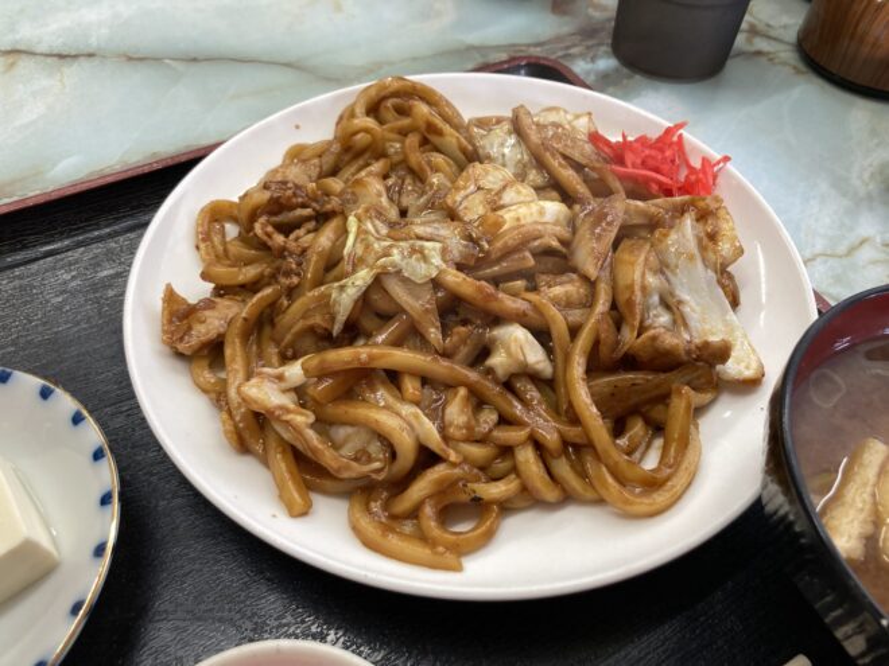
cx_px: 444
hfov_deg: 63.4
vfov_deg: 49.7
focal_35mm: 28
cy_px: 333
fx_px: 719
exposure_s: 1/60
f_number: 1.8
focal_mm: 3.99
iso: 80
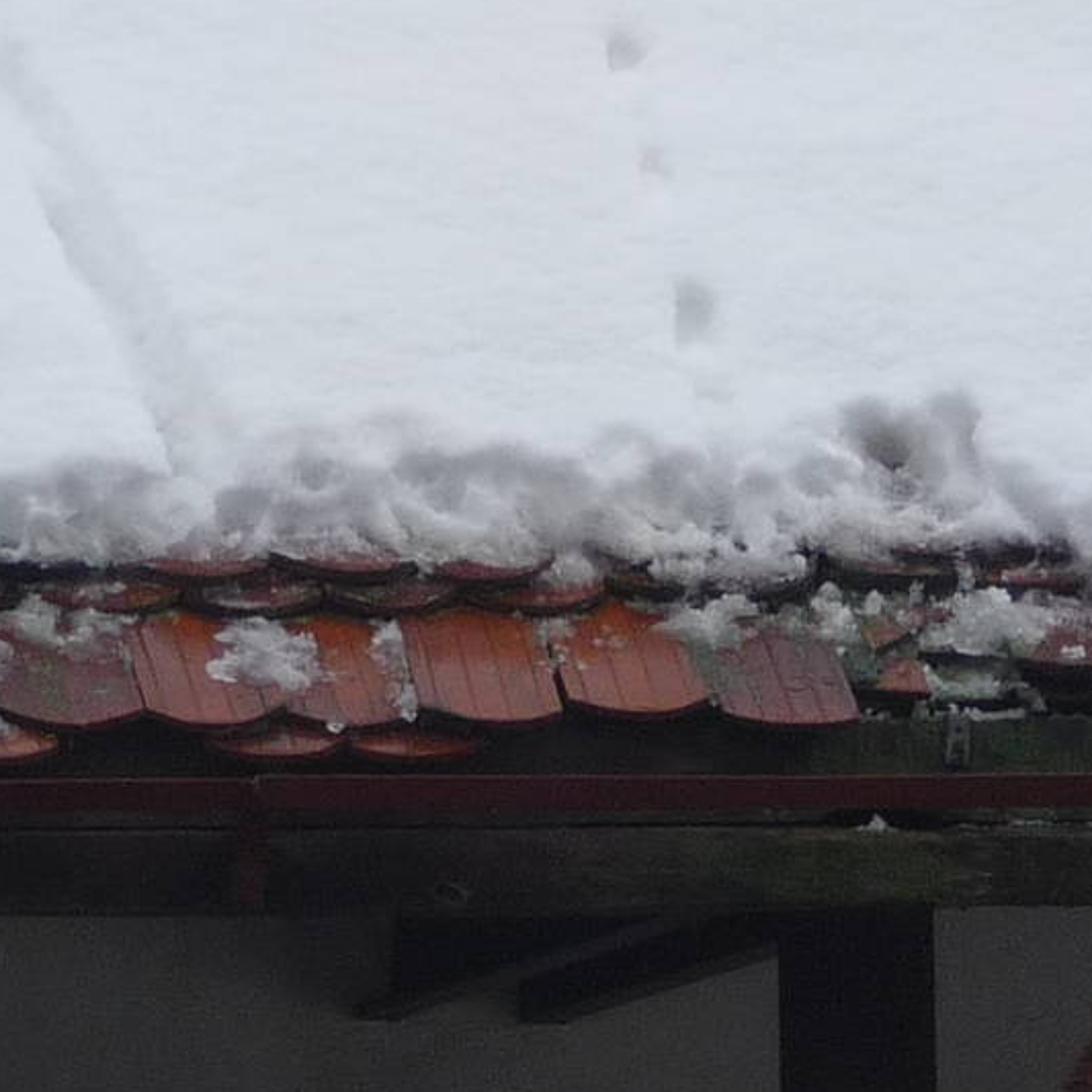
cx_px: 303
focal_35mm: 395
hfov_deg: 4.4
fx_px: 14098
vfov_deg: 4.4
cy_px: 1215
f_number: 4.7
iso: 100
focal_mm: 15.2
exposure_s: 1/80
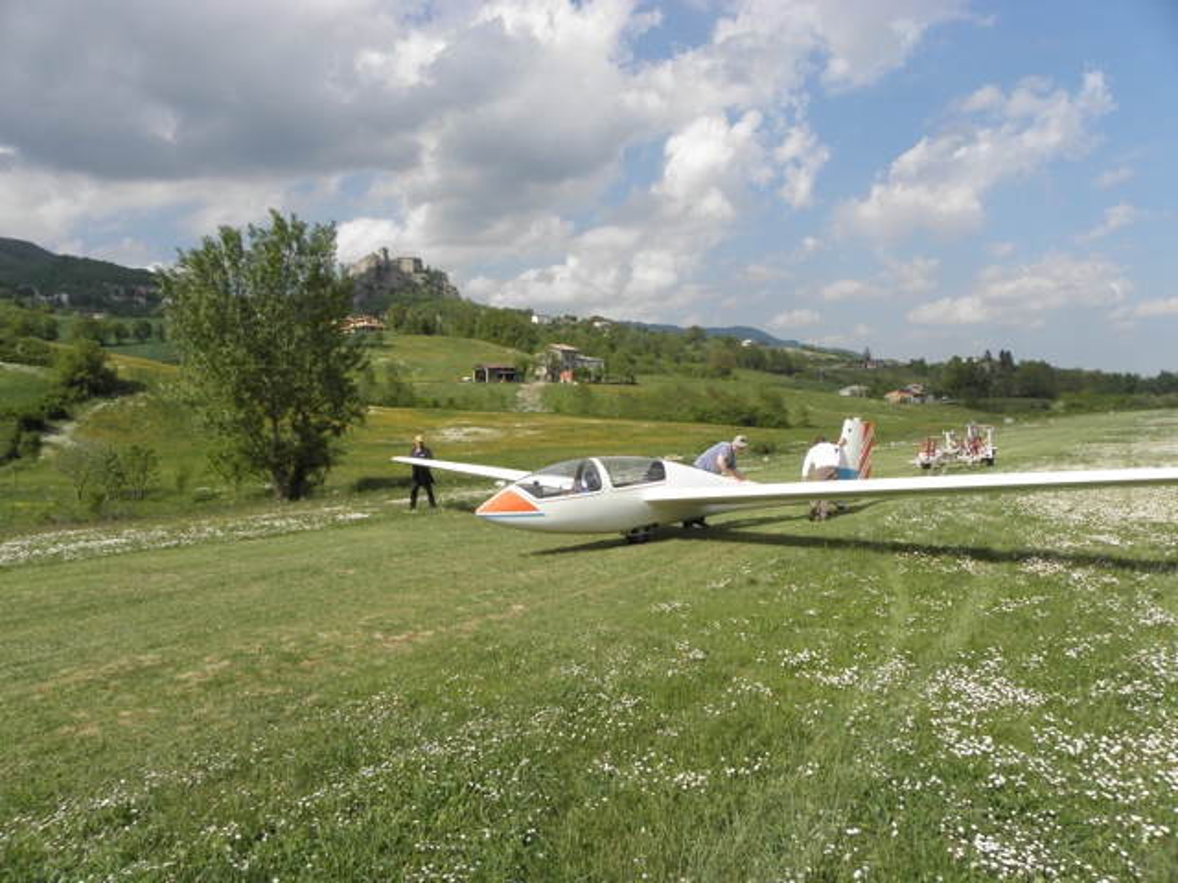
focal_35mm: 26
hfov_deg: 67.3
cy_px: 442
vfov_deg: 53.1
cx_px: 589
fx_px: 885
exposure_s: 1/320
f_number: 5.6
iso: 64
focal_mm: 4.6
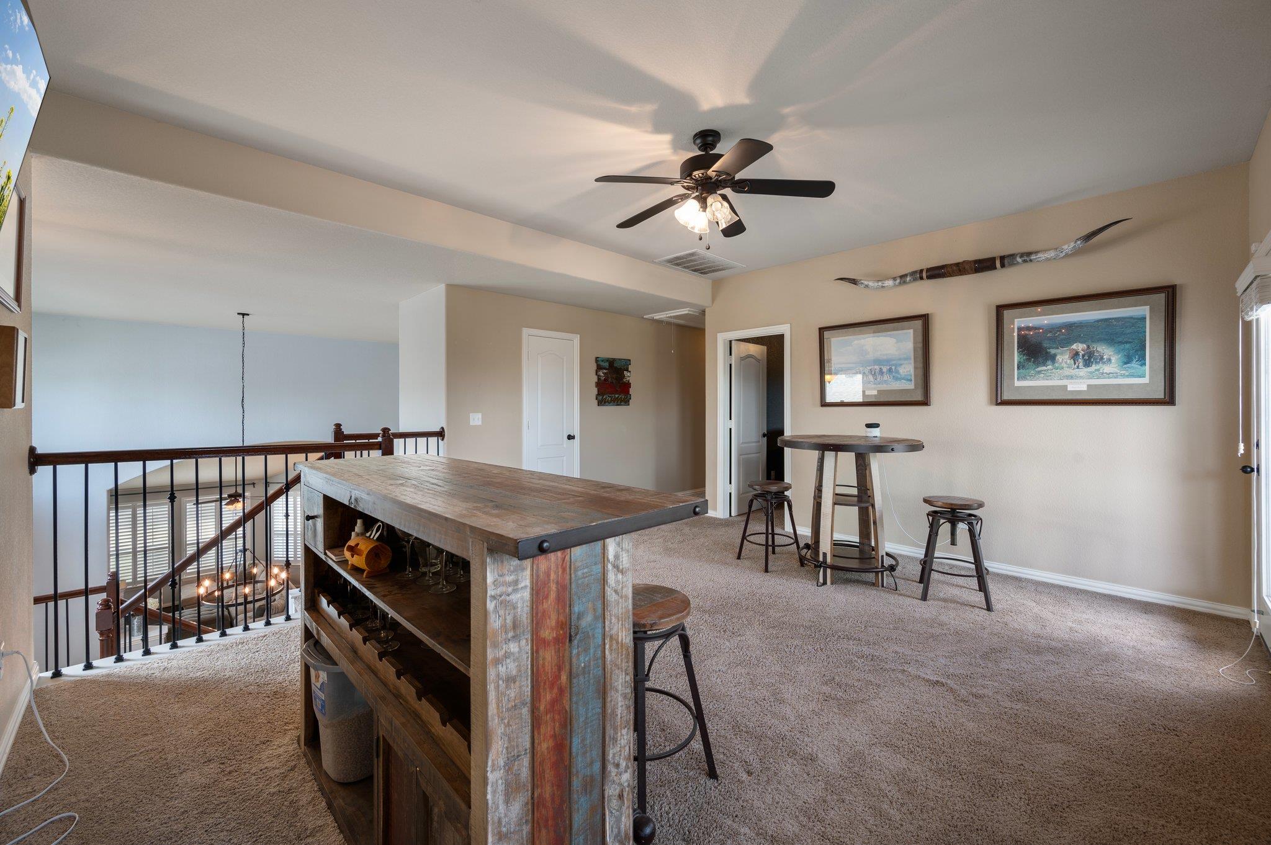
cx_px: 636
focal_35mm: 14
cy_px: 422
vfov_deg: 81.1
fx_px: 494
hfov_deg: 104.3
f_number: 8
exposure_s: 1/1.67
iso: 100
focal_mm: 14
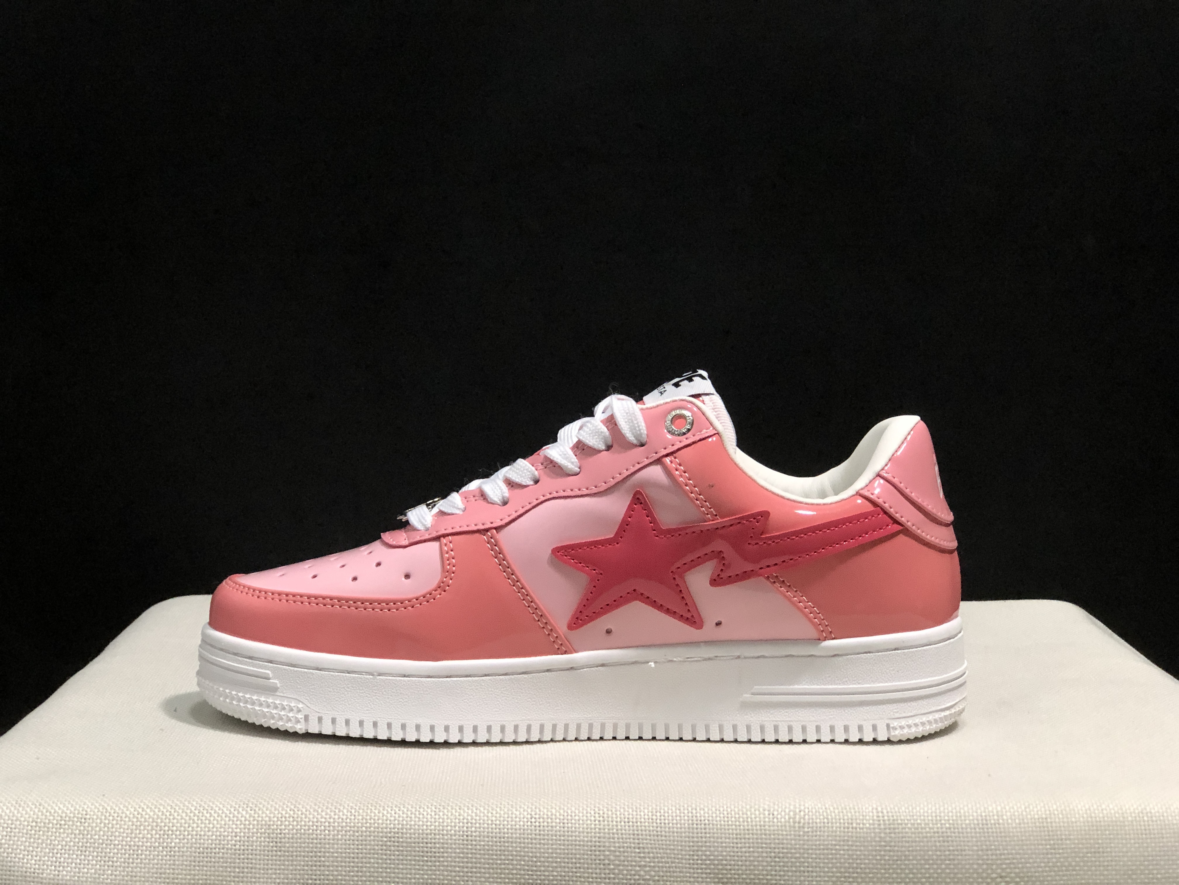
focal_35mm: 57
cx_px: 590
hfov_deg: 33.8
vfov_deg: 25.7
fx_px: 1941
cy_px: 442
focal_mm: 6.6
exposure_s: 1/30
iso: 64
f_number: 2.8
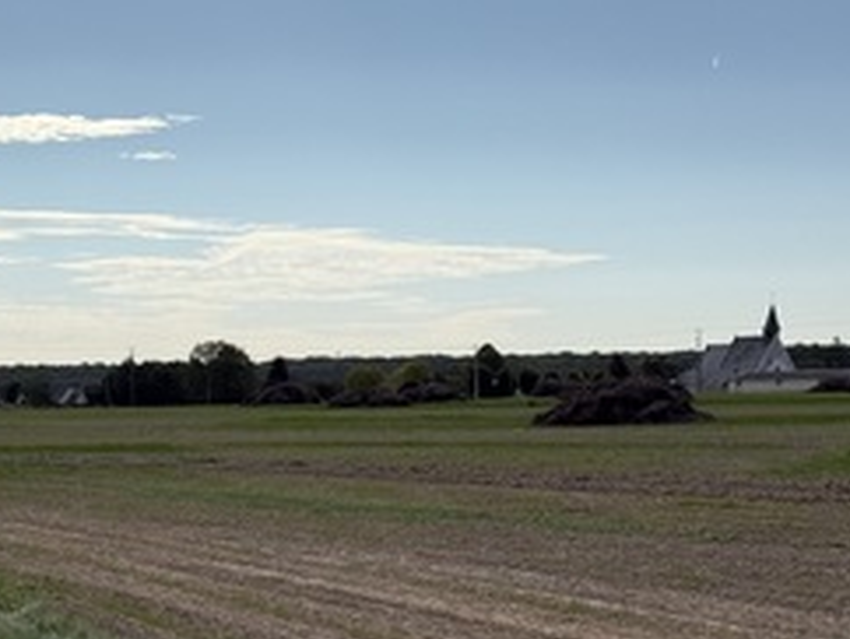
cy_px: 542
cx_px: 211
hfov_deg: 19.7
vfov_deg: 14.8
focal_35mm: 99
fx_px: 2433
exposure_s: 1/9901
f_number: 1.78
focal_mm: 6.76
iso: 80
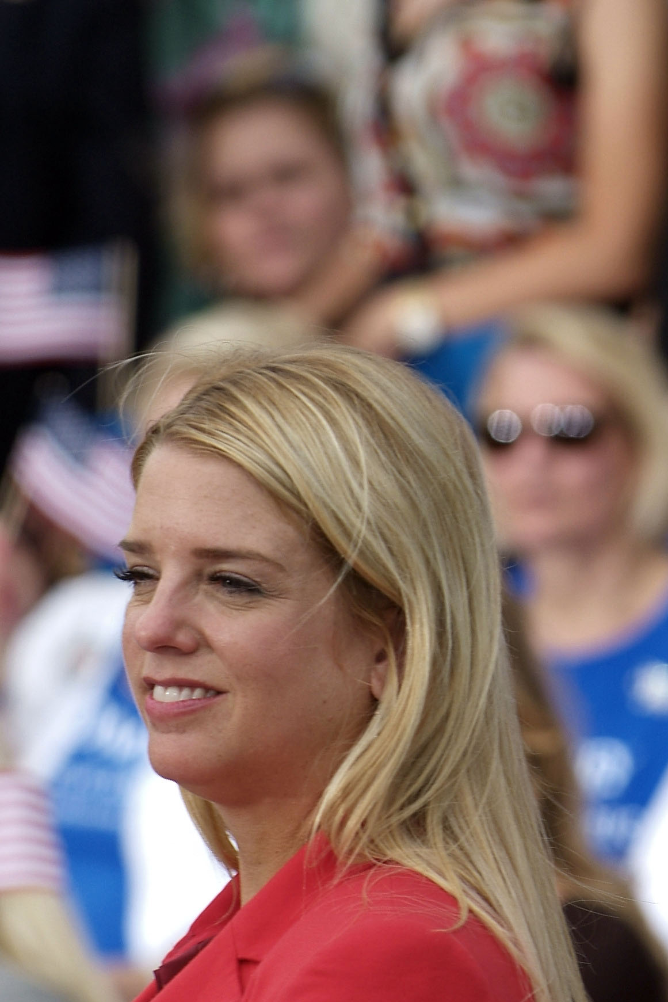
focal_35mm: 521
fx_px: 14497
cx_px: 253
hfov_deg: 2.6
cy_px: 695
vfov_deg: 4.0
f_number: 5.6
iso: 200
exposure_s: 1/250
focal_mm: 200
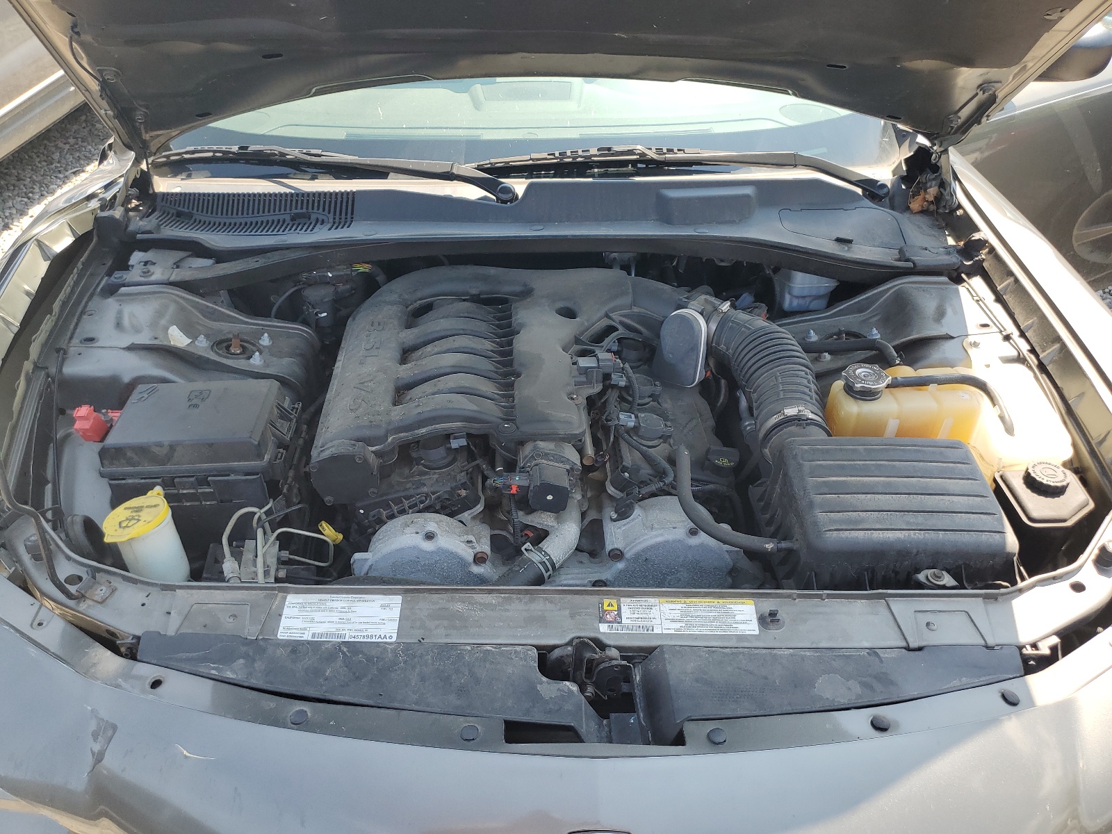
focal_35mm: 26
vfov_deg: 53.1
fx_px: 835
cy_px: 417
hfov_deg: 67.3
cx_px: 556
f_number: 1.5
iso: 50
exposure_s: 1/556
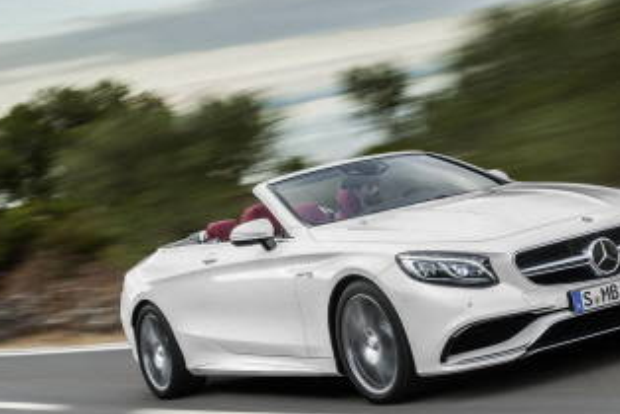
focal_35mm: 84
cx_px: 290
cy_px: 149
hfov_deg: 24.2
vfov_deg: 16.3
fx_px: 1448
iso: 100
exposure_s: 4
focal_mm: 48
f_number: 18
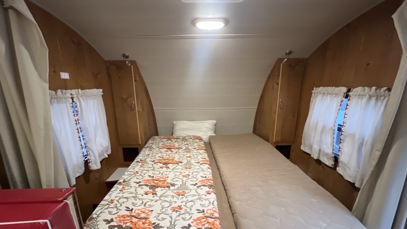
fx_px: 162
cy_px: 129
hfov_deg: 103.0
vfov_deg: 70.2
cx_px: 203
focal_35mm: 15
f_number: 1.8
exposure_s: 1/60
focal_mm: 1.57
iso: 640
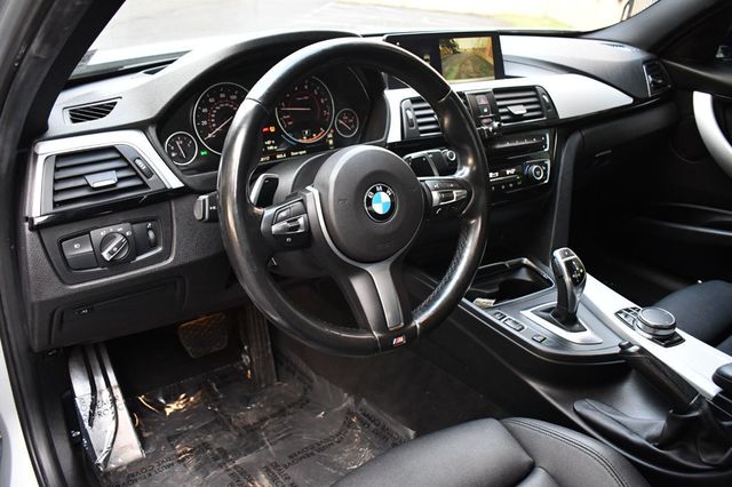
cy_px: 244
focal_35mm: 30
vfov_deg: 43.6
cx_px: 366
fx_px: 610
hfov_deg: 62.0
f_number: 3.8
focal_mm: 20
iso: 2800
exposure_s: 1/125
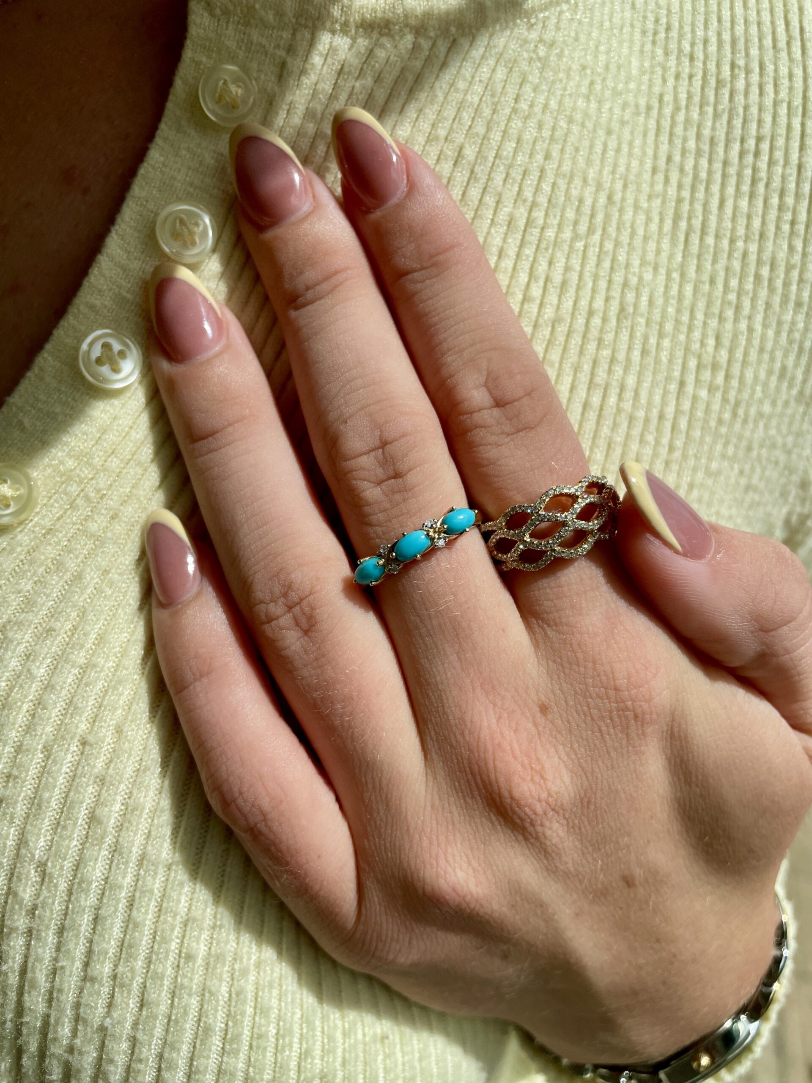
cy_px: 542
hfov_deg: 53.1
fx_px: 813
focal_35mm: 26
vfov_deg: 67.3
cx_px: 406
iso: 32
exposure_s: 1/2882
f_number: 1.6
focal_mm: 4.2
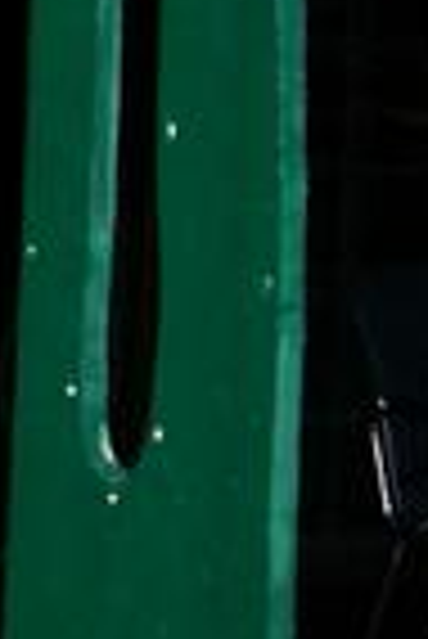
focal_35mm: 164
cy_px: 0
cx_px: -626
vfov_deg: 12.4
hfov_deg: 7.8
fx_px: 2917
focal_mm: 5.8
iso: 100
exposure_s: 1/60
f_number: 2.6
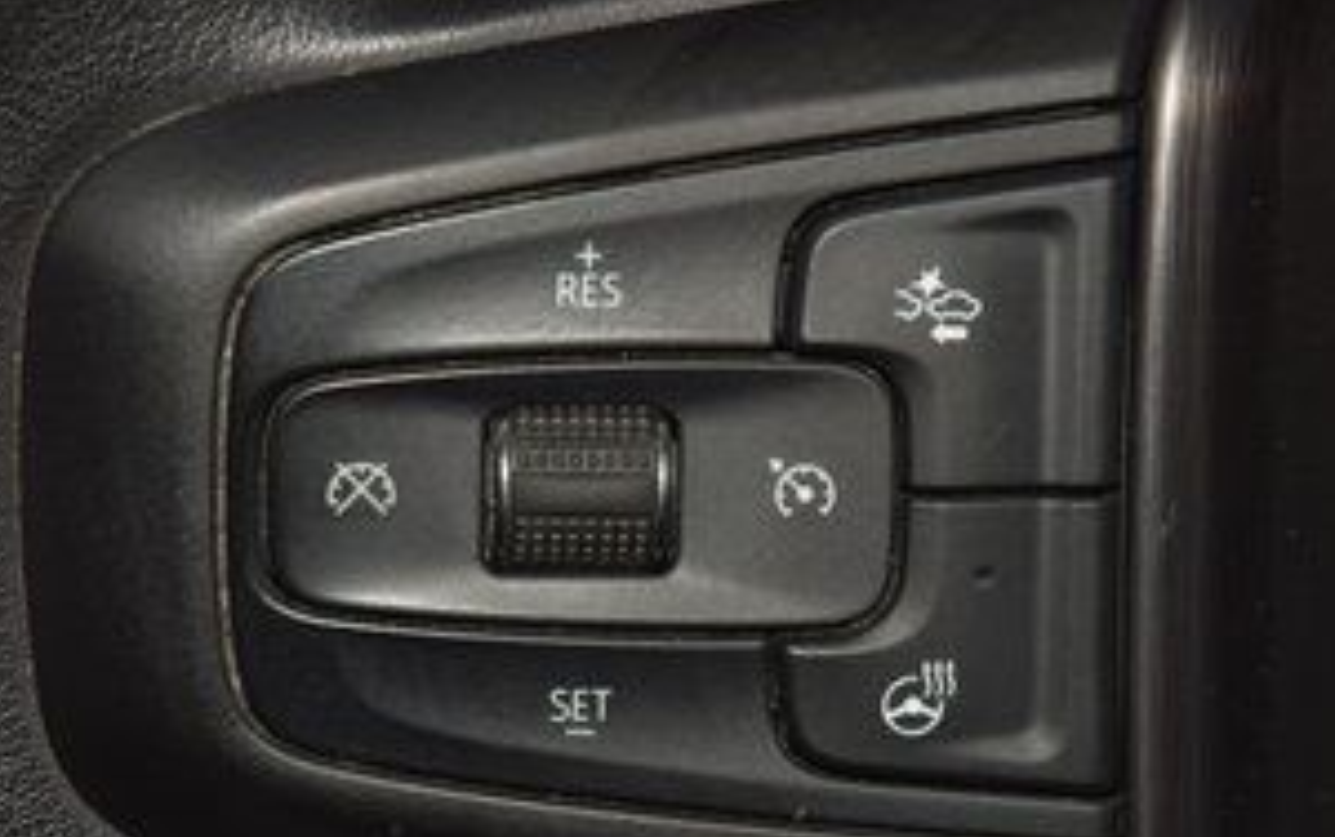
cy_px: 305
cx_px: 752
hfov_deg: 9.2
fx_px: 8302
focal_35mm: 228
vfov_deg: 5.8
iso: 100
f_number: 8
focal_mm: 70
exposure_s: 1/125
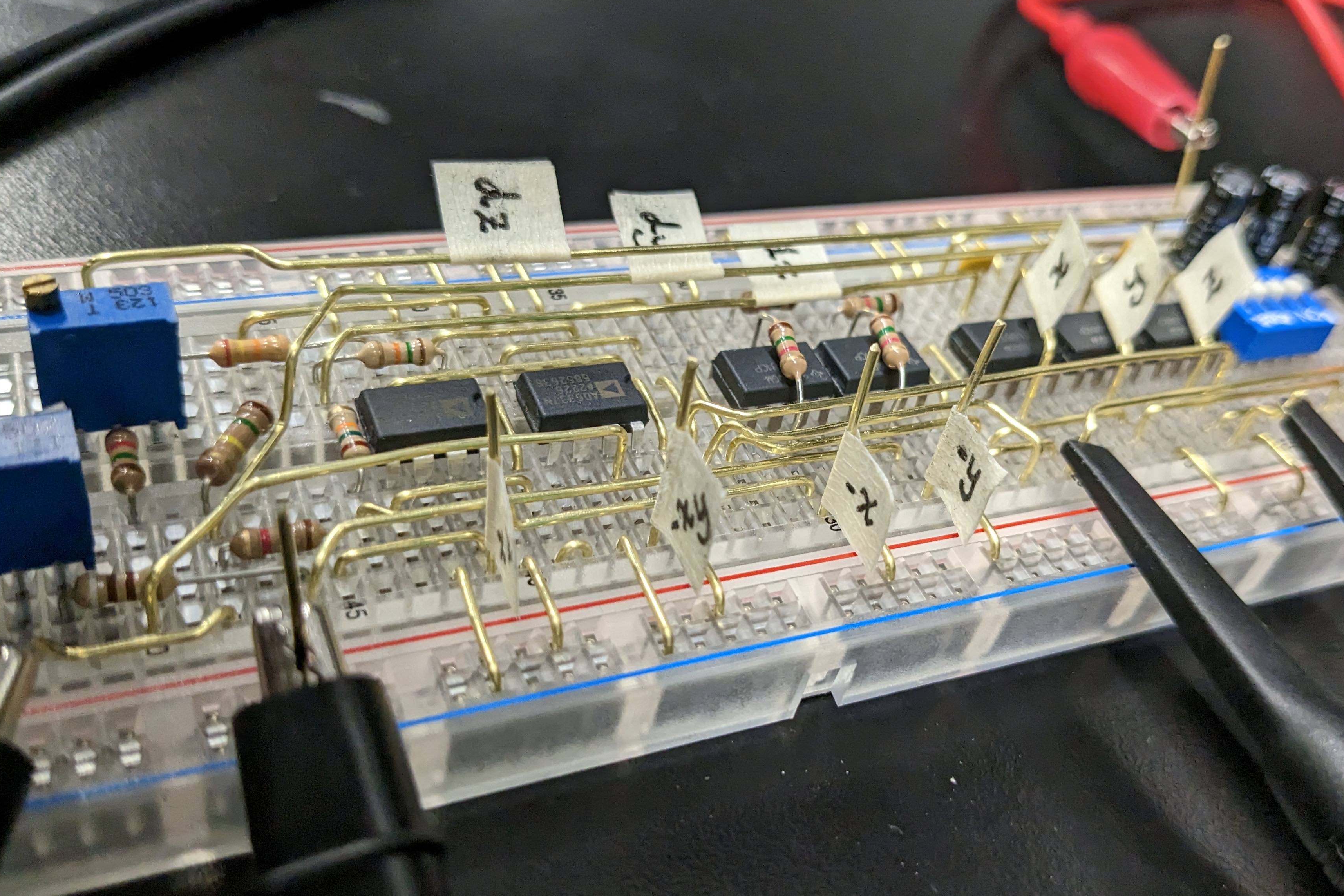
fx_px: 1232
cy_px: 449
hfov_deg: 57.2
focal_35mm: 33
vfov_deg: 40.0
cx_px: 722
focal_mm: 4.38
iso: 677
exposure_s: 1/120
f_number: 1.73
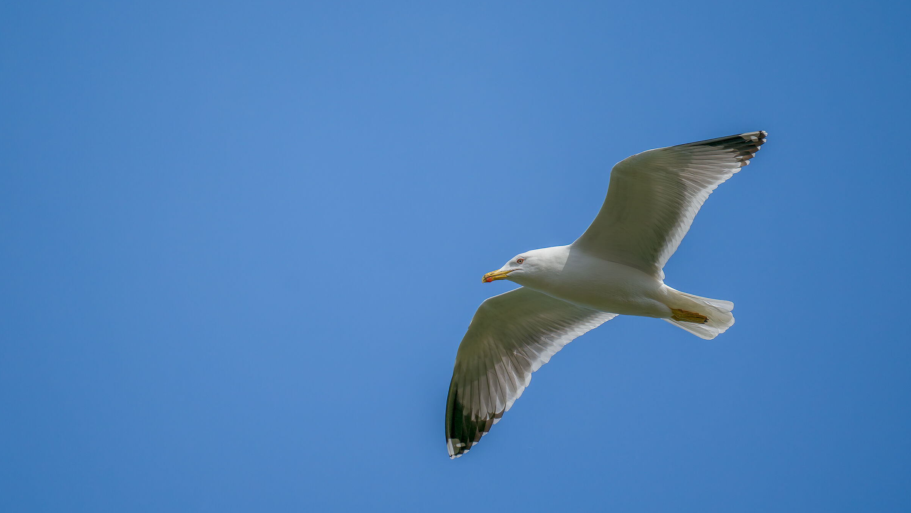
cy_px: 291
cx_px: 456
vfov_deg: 2.9
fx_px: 10146
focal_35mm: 420
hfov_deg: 5.1
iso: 400
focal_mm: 400
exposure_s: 1/2000
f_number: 6.3
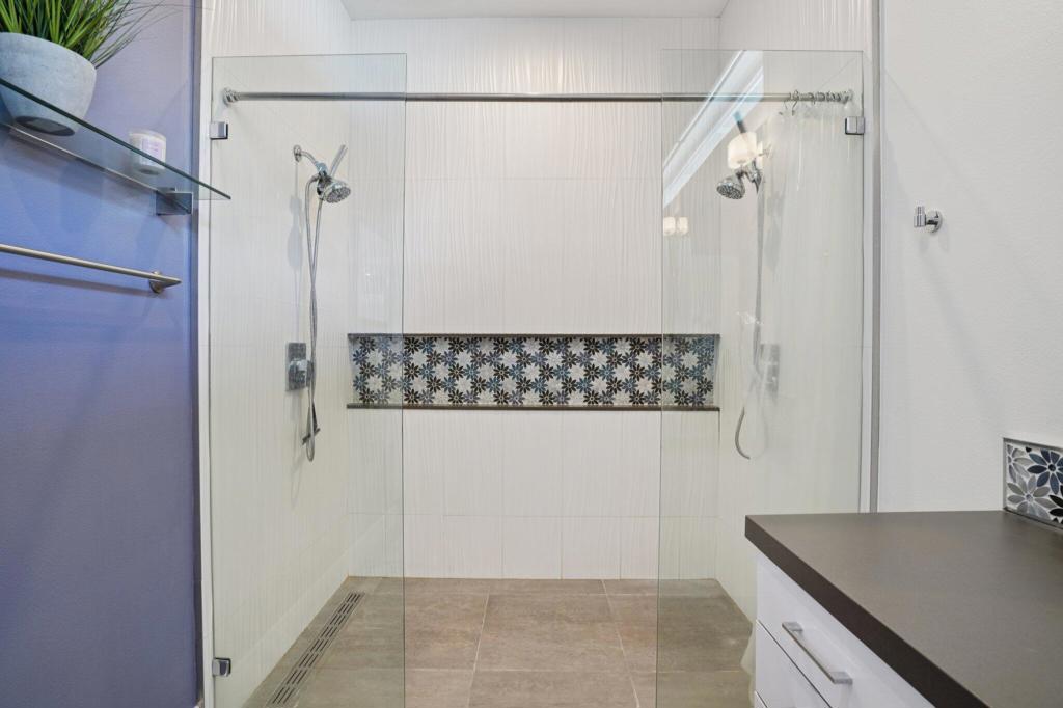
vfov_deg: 73.7
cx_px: 532
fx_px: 472
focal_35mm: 16
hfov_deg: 96.8
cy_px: 354
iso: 400
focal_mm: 16
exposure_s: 1/10
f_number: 8
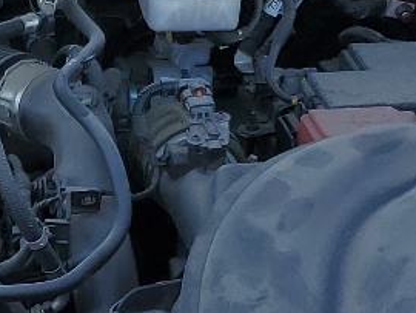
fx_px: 1852
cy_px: 290
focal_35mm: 154
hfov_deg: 12.5
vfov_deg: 9.6
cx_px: -103
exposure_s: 1/1250
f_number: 1.5
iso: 50
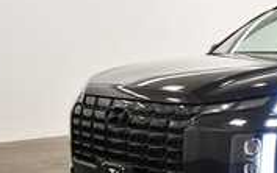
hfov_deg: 27.7
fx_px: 521
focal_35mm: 69
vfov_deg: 18.8
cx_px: 288
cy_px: 136
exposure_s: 1/125
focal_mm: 20
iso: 1000
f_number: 5.6
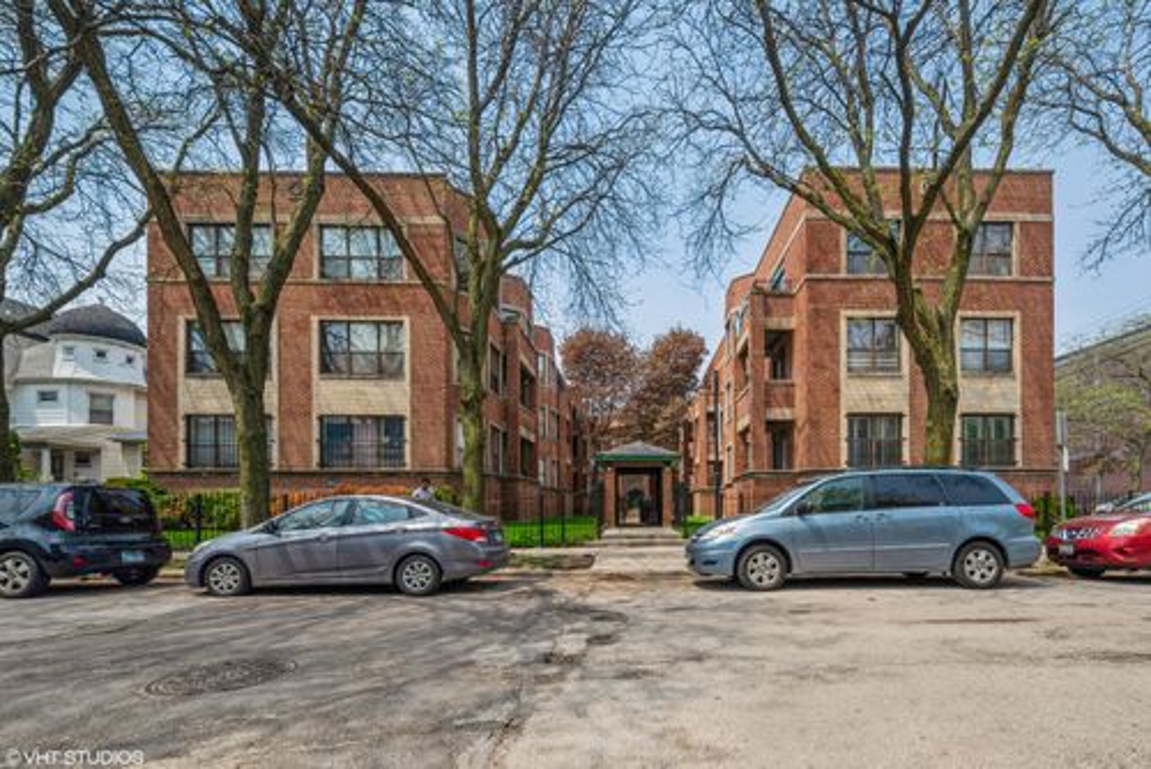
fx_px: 480
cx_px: 576
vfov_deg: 77.4
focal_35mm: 15
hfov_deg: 100.4
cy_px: 384
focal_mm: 15
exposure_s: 1/50
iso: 100
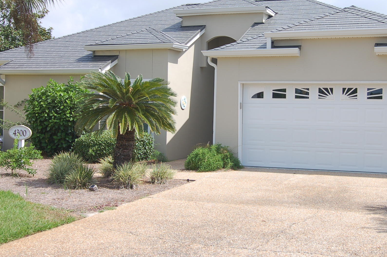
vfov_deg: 26.3
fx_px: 547
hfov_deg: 38.7
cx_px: 244
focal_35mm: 51
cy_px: 101
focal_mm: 24
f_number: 9
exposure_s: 1/320
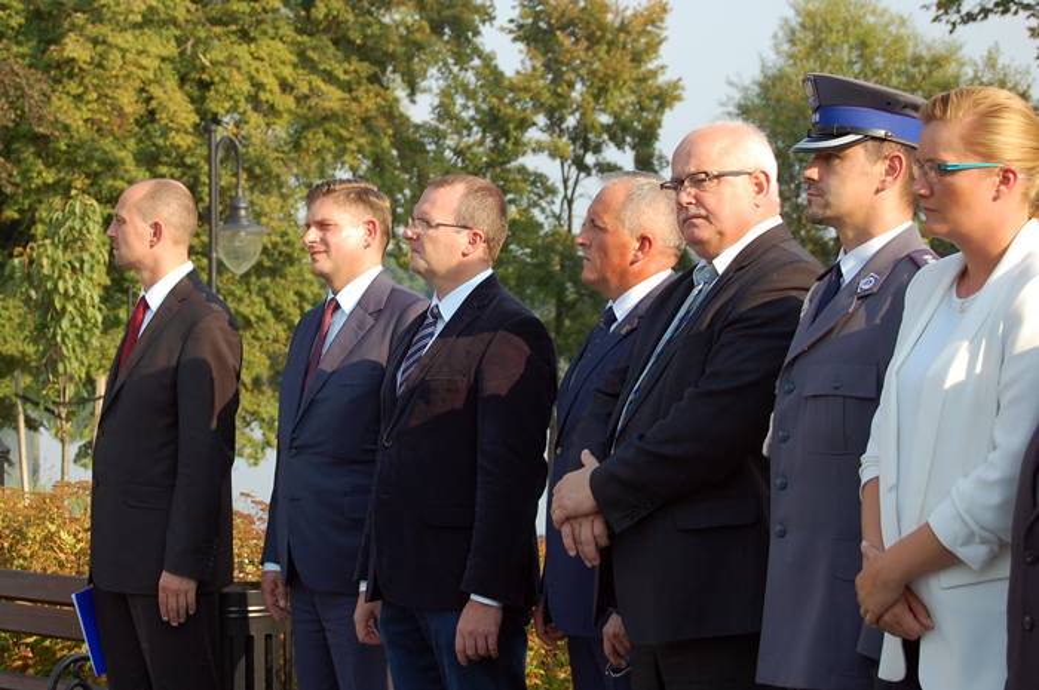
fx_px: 2378
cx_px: 520
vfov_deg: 16.5
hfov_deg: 24.6
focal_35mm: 82
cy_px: 345
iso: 200
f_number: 7.1
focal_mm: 55
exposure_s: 1/200
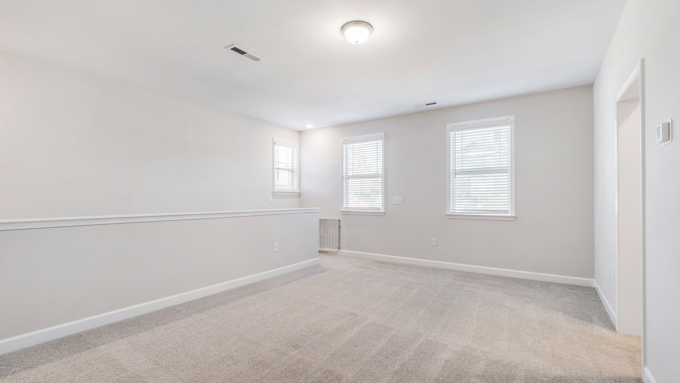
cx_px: 336
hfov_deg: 99.4
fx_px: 288
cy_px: 196
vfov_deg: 67.1
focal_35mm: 16
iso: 100
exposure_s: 1/4
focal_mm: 10
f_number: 8
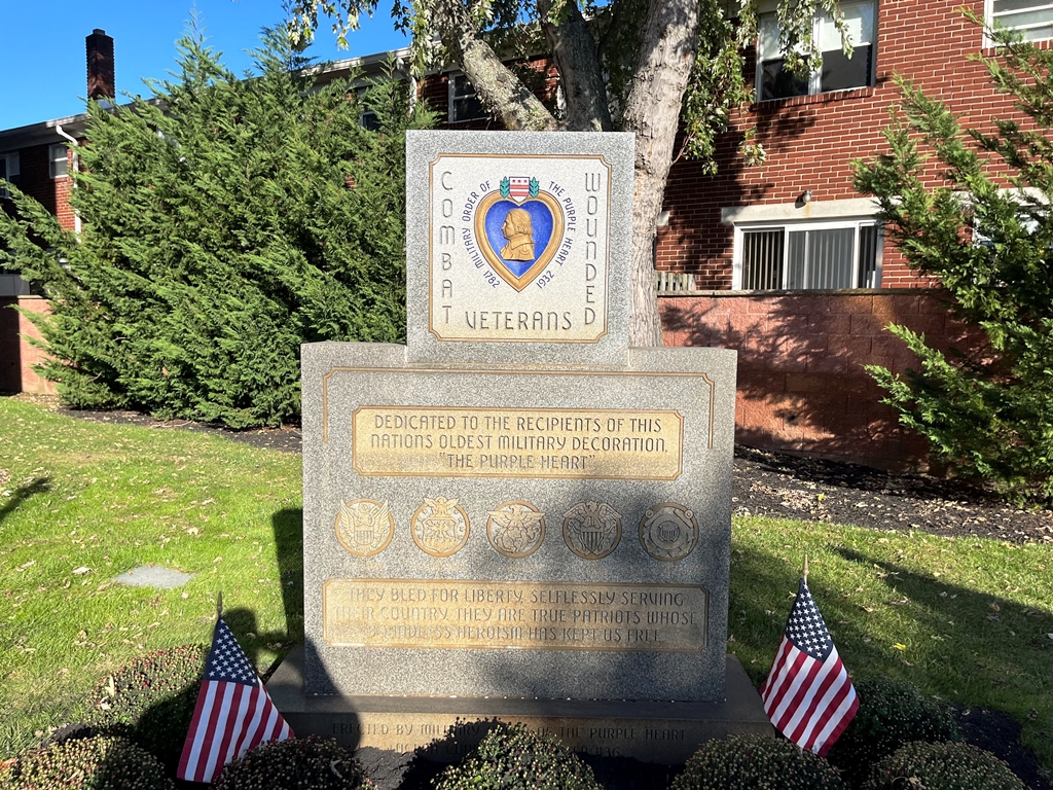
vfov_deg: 53.1
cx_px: 526
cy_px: 395
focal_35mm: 26
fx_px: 791
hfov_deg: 67.3
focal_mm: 5.1
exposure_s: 1/2571
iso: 50
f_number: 1.6
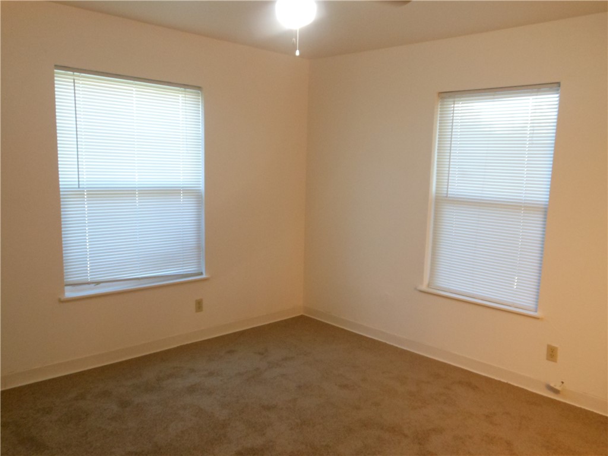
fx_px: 509
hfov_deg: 61.7
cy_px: 228
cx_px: 304
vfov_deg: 48.2
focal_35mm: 29
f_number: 3.3
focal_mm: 5.2
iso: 320
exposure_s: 1/30
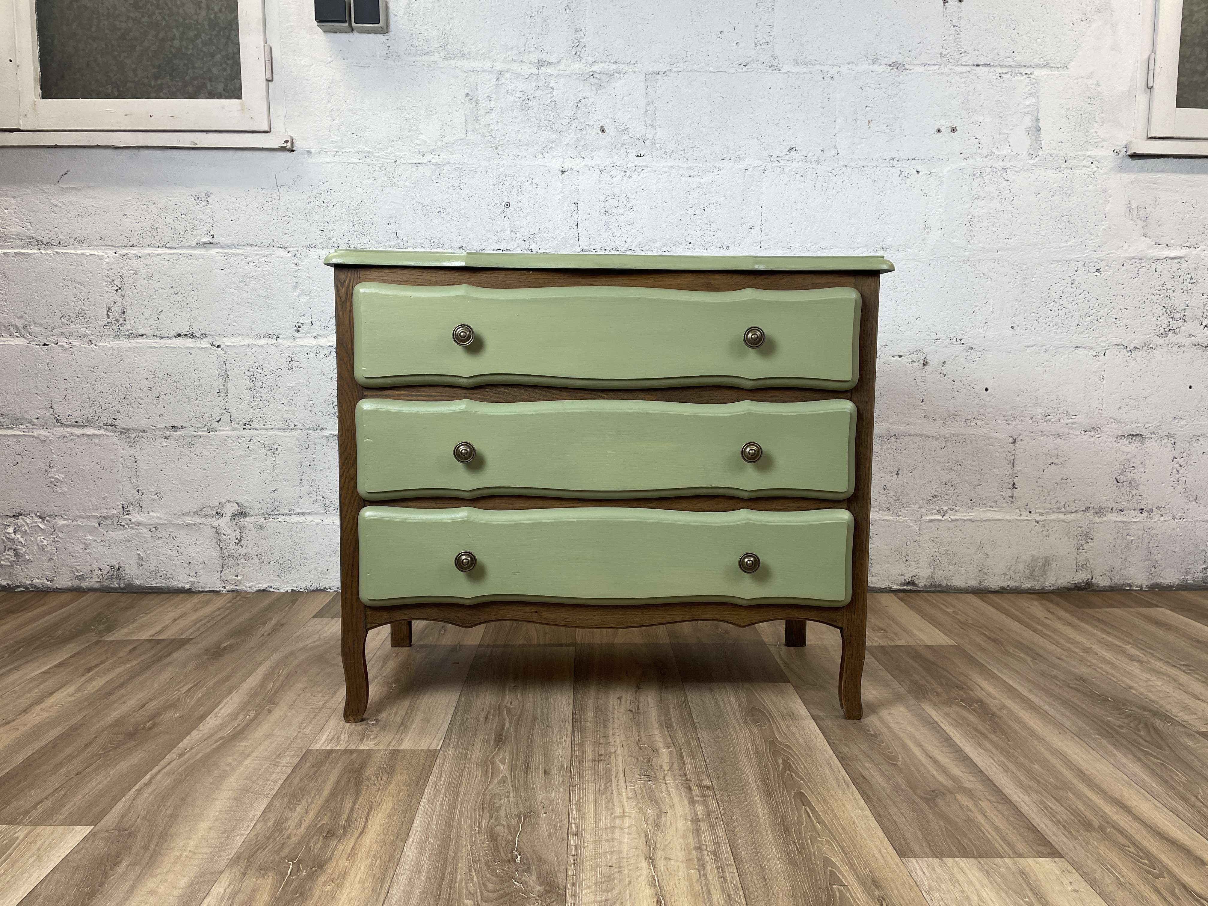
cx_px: 604
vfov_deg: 53.1
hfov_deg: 67.3
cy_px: 453
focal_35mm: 26
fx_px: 907
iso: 50
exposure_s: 1/100
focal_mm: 4.2
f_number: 1.6
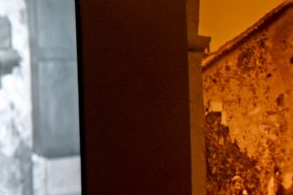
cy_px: 143
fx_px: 757
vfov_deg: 14.7
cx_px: -34
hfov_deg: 20.8
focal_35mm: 93
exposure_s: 1/60
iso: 800
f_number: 4
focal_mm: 18
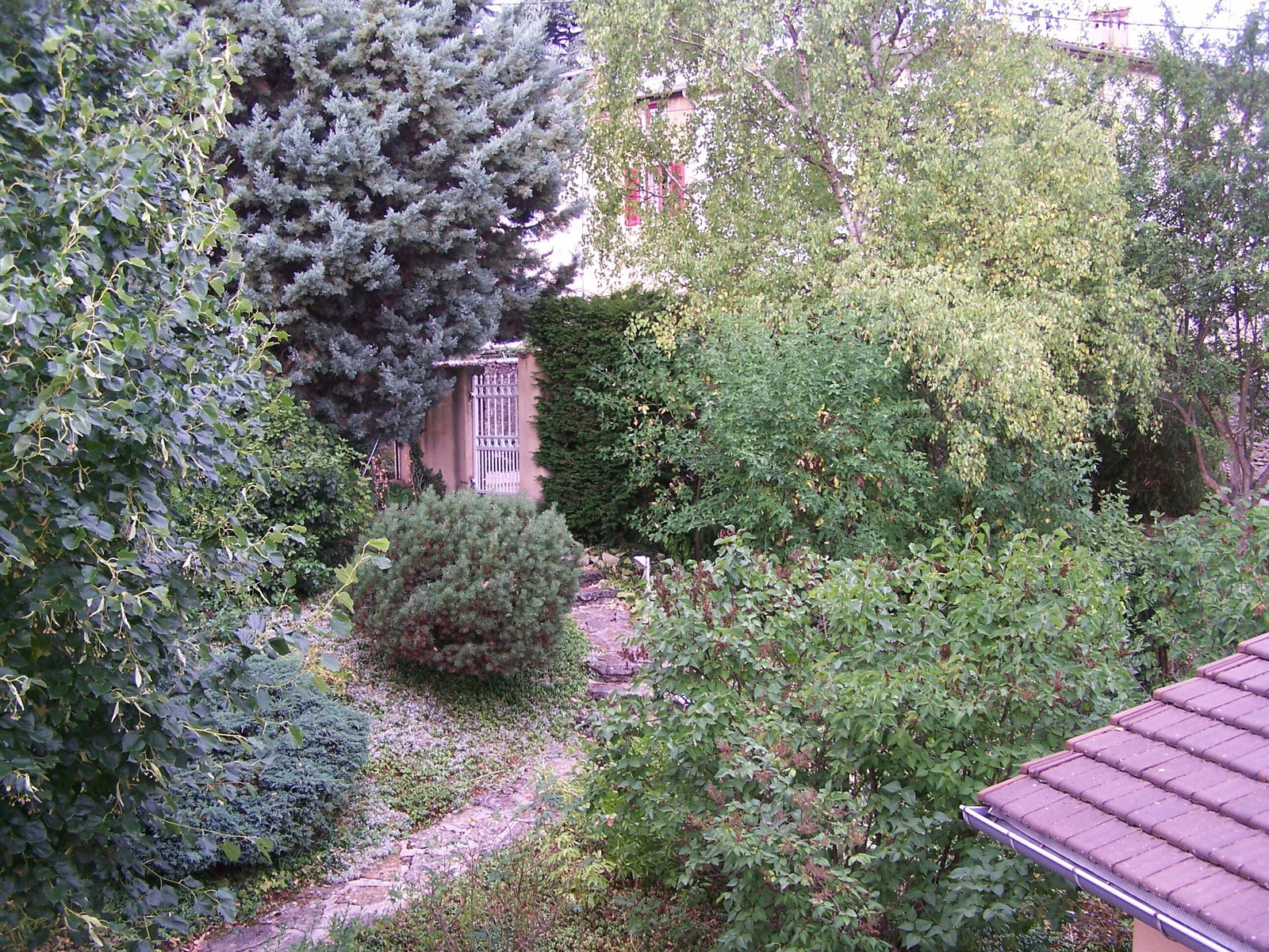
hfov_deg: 49.0
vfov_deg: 37.7
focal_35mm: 38
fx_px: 1393
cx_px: 634
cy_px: 476
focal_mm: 6.3
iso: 80
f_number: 2.8
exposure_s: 1/30
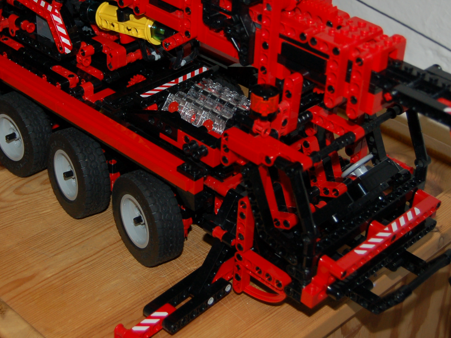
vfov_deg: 19.7
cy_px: 81
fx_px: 964
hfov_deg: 26.3
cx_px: 176
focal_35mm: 74
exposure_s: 1/60
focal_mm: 28
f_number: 4.2
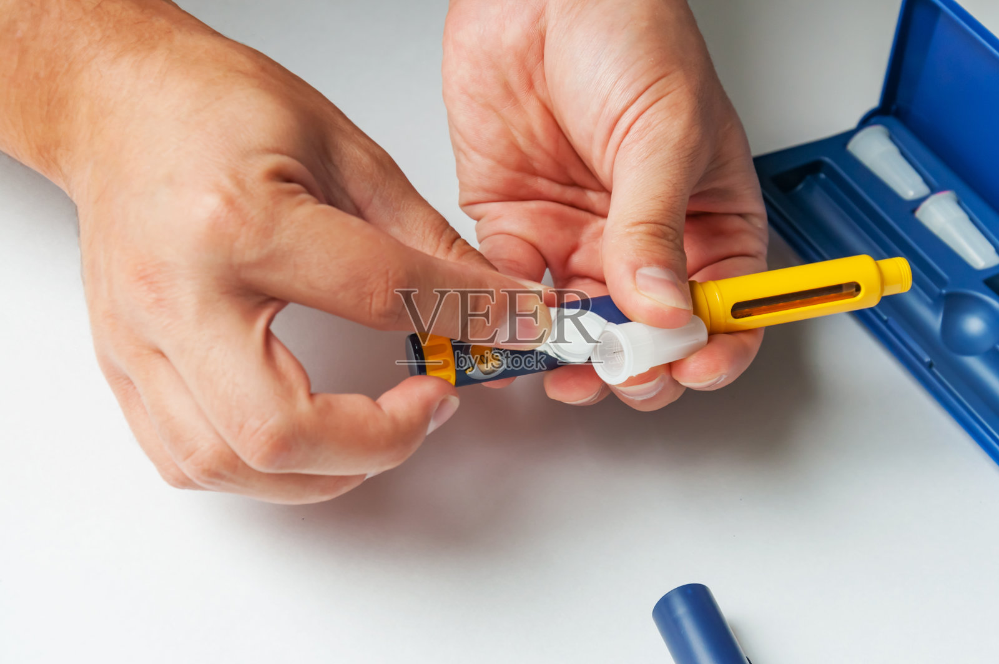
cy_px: 332
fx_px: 2412
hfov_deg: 23.4
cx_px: 500
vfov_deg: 15.7
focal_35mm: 87
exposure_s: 1/30
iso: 200
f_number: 8
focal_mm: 58
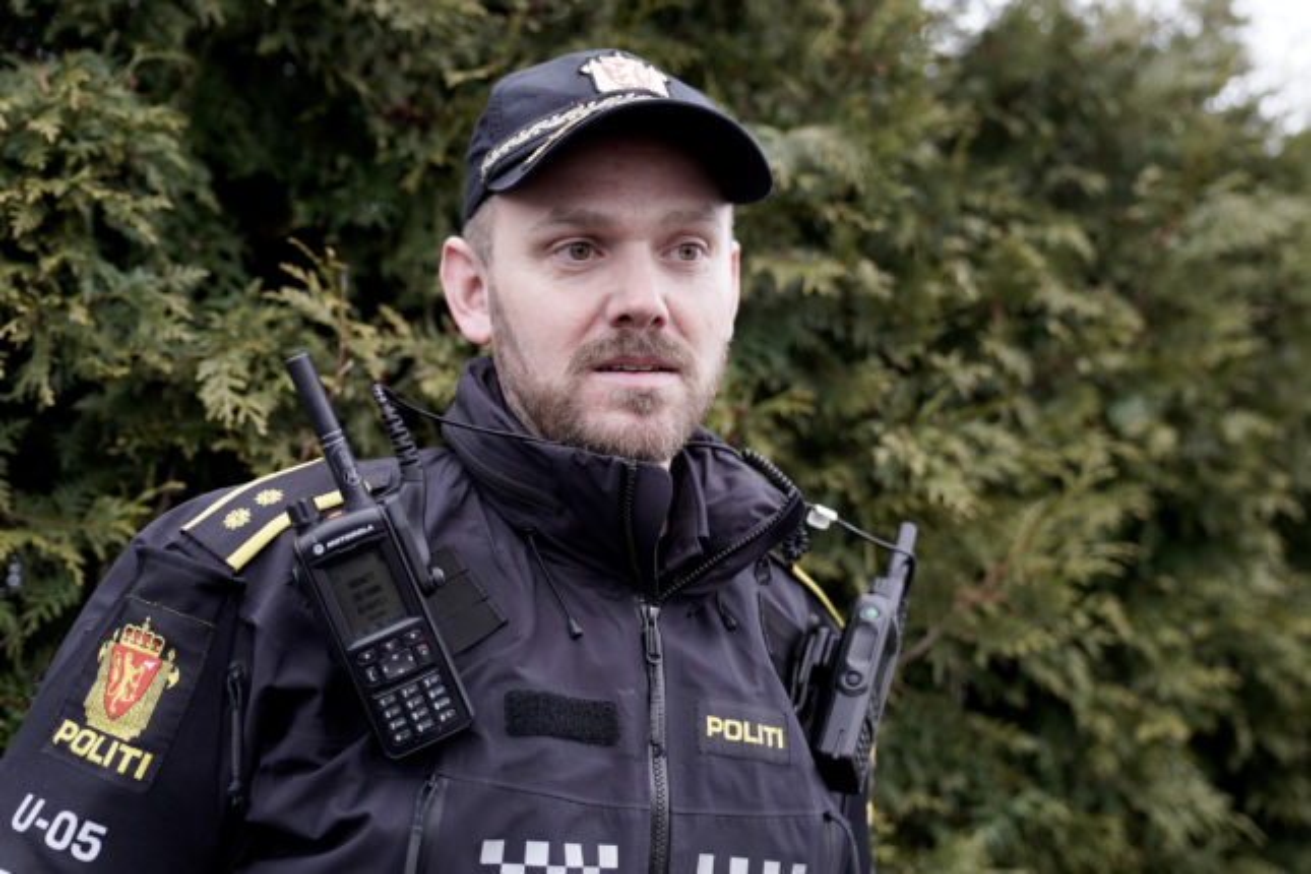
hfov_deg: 48.5
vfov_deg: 33.4
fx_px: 1457
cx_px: 656
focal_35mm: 40
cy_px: 437
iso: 1250
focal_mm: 40
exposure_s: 1/640
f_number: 2.8
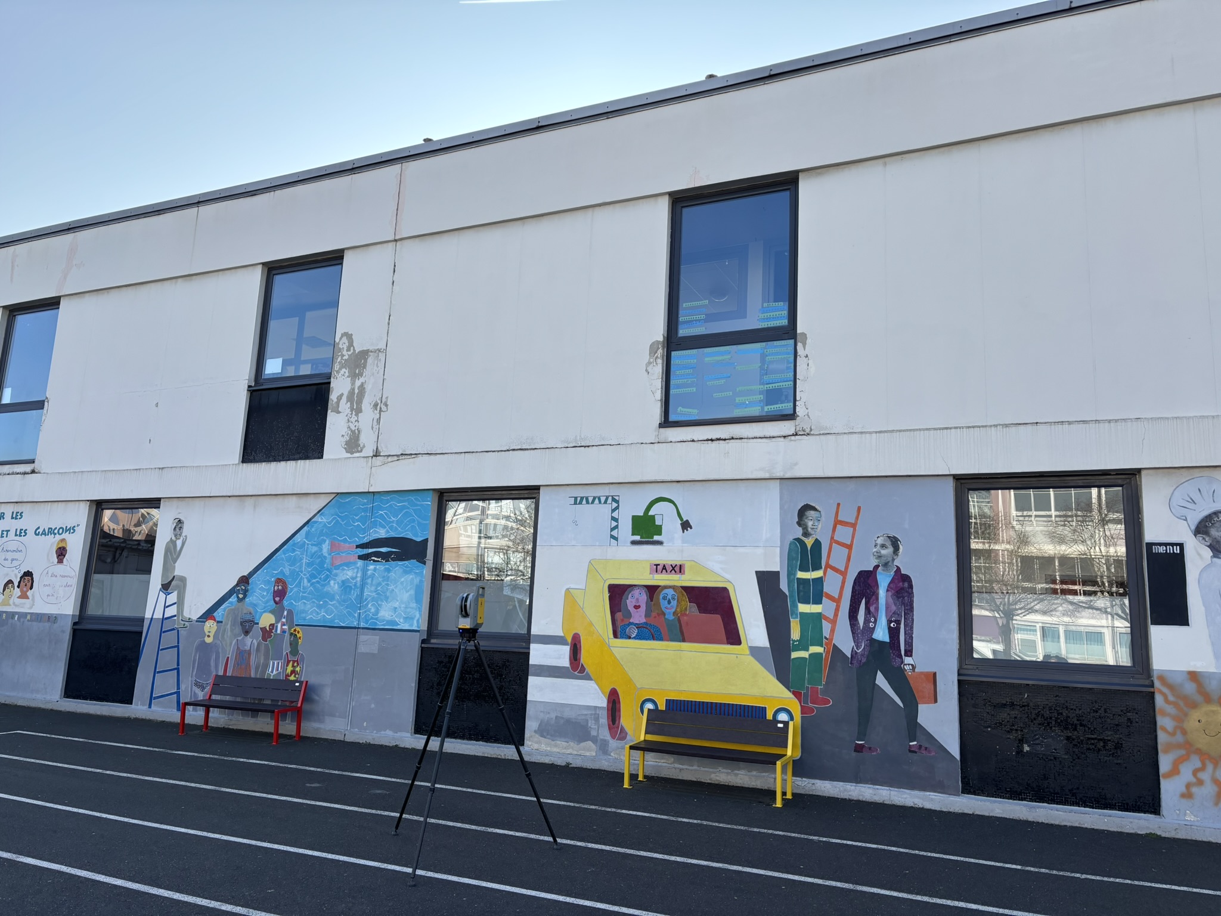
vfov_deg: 53.1
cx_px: 610
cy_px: 458
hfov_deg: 67.3
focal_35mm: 26
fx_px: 917
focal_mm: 5.96
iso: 50
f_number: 1.6
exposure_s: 1/1295
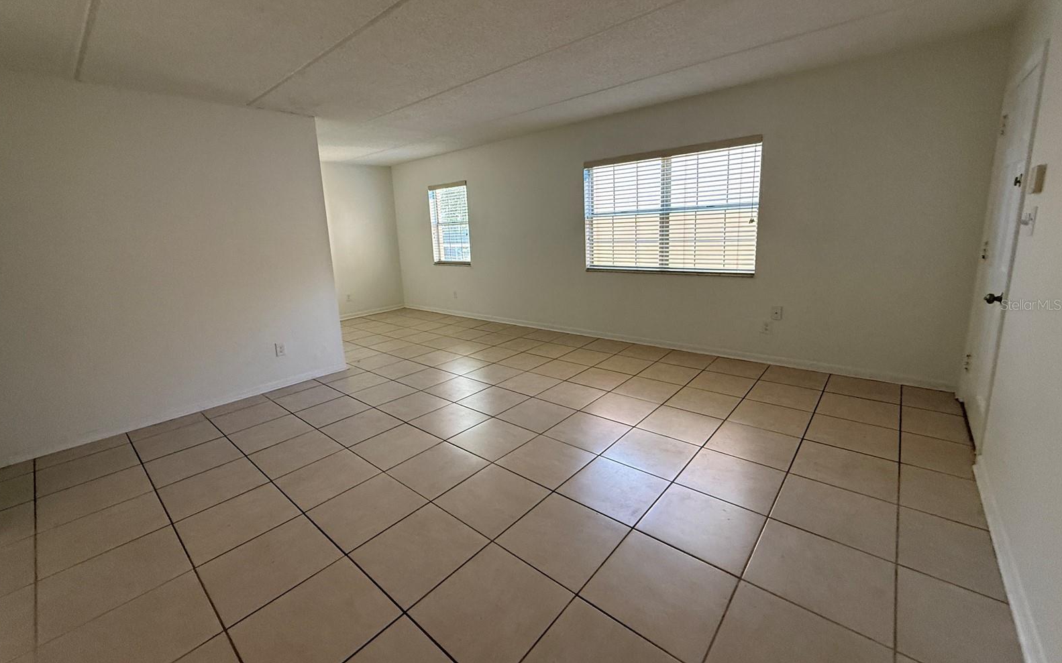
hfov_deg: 101.5
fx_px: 434
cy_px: 304
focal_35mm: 15
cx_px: 527
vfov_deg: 74.6
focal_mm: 2.22
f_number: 2.2
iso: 250
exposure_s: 1/99
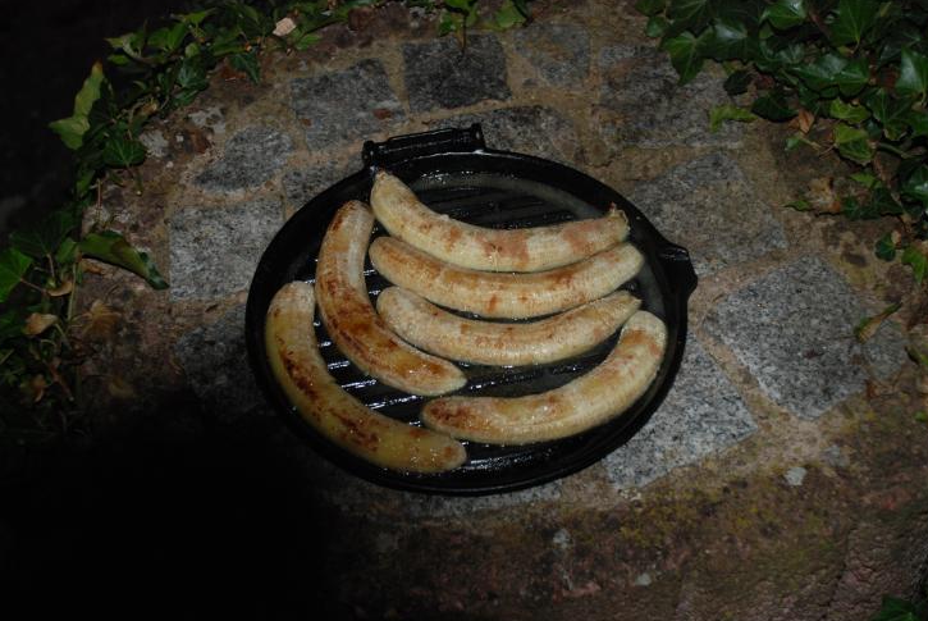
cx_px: 471
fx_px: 1368
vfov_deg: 25.6
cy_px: 339
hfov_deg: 37.5
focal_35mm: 53
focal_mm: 32
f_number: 4.2
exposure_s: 1/60
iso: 400
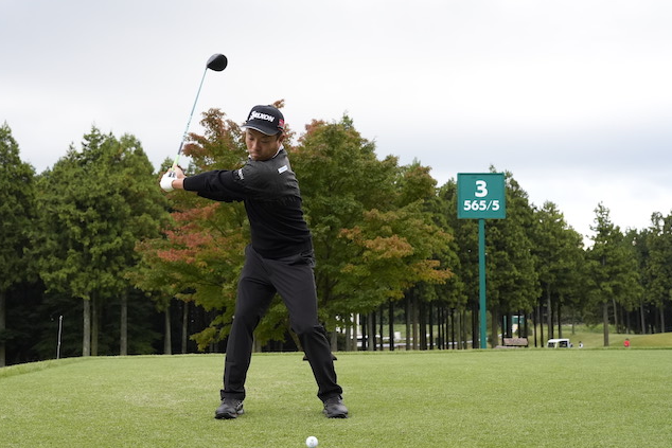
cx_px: 271
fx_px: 821
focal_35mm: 44
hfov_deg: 44.3
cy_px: 199
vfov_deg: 30.5
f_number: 4.5
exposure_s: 1/1250
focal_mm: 34
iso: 1600
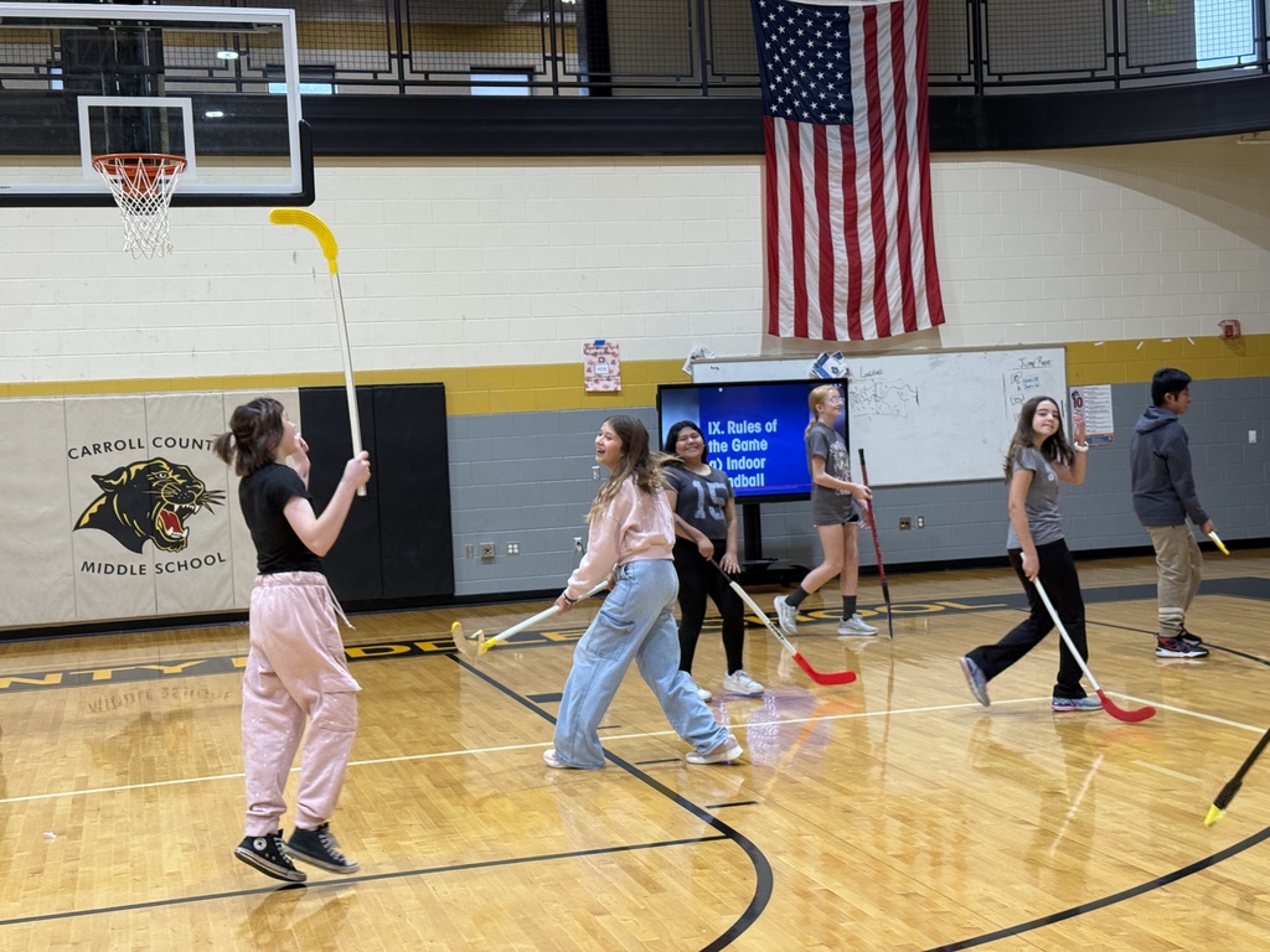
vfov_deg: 30.3
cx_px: 635
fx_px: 1761
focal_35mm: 48
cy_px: 476
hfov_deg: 39.7
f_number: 1.78
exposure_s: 1/111
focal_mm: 6.76
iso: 100
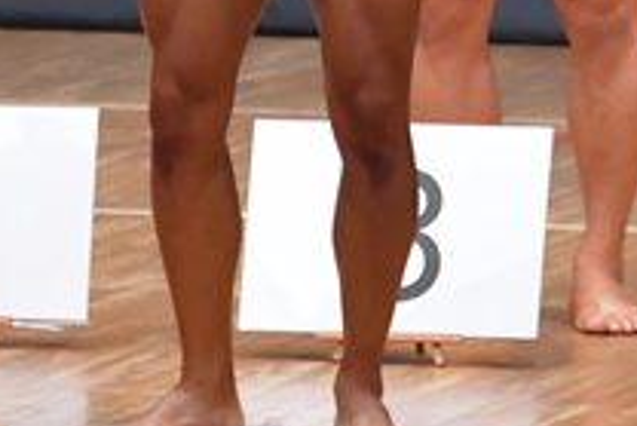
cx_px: -23
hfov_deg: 2.2
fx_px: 16803
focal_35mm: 949
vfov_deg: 1.5
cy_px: -205
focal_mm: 170
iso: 8000
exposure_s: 1/400
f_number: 5.6
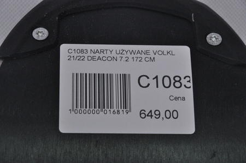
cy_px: 82
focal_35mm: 158
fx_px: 1075
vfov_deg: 8.7
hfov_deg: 13.1
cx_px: 123
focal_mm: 105
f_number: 9.5
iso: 3200
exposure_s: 1/125
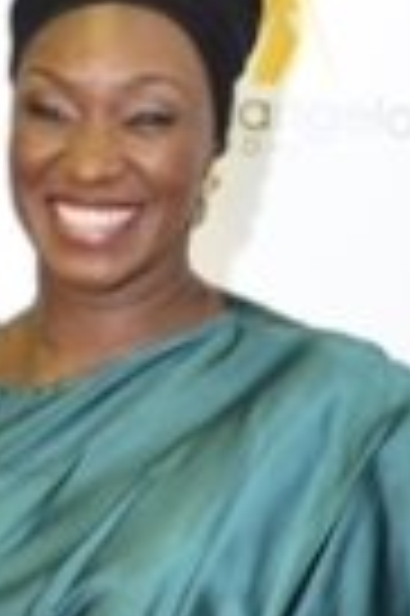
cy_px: 1079
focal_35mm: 230
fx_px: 3942
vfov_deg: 8.6
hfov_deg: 5.9
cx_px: 88
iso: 640
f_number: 2
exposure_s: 1/60
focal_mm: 35
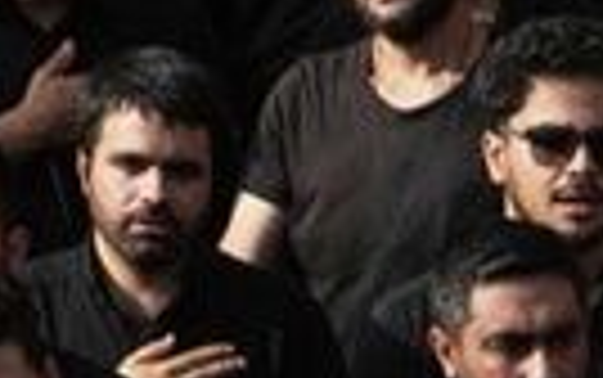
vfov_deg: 0.9
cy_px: -560
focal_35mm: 1485
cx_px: -1220
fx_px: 24425
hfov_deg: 1.4
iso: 640
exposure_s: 1/4000
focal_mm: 200
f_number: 5.6
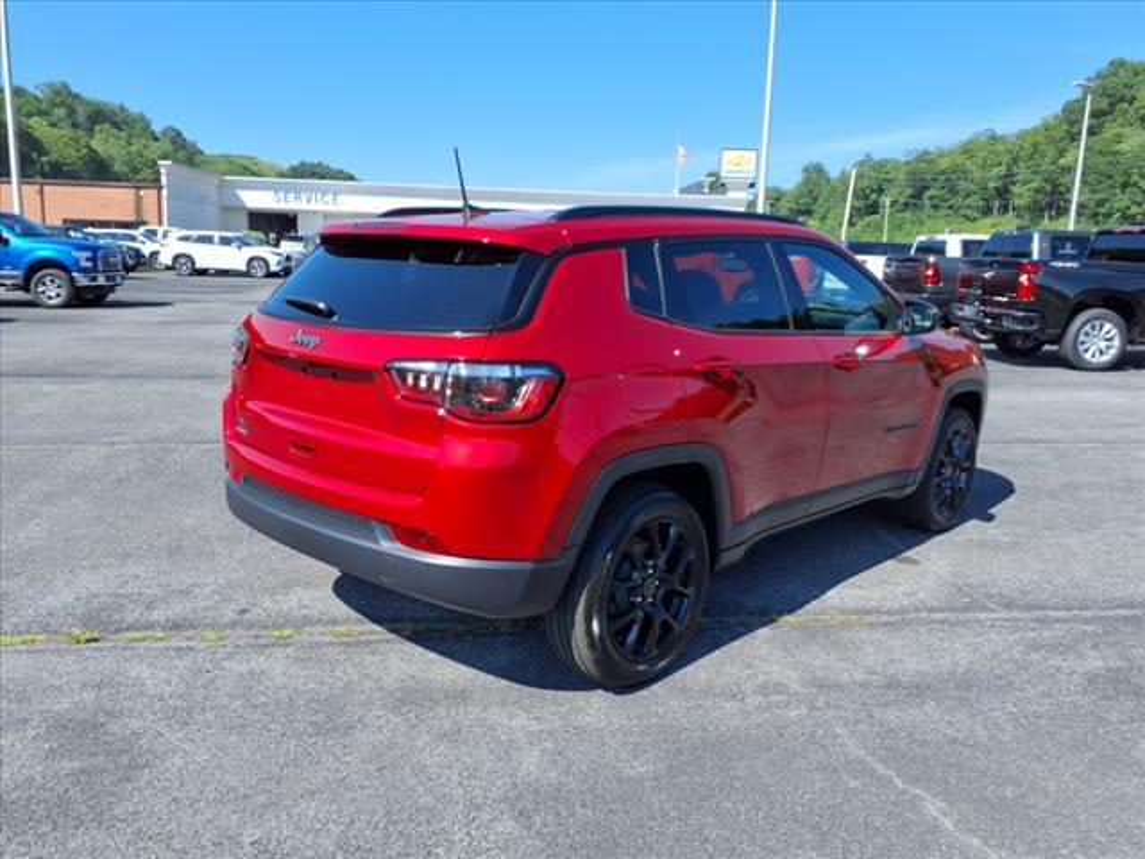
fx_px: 893
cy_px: 430
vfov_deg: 51.4
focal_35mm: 27
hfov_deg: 65.3
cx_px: 572
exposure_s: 1/1111
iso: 40
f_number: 1.9
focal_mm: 3.58
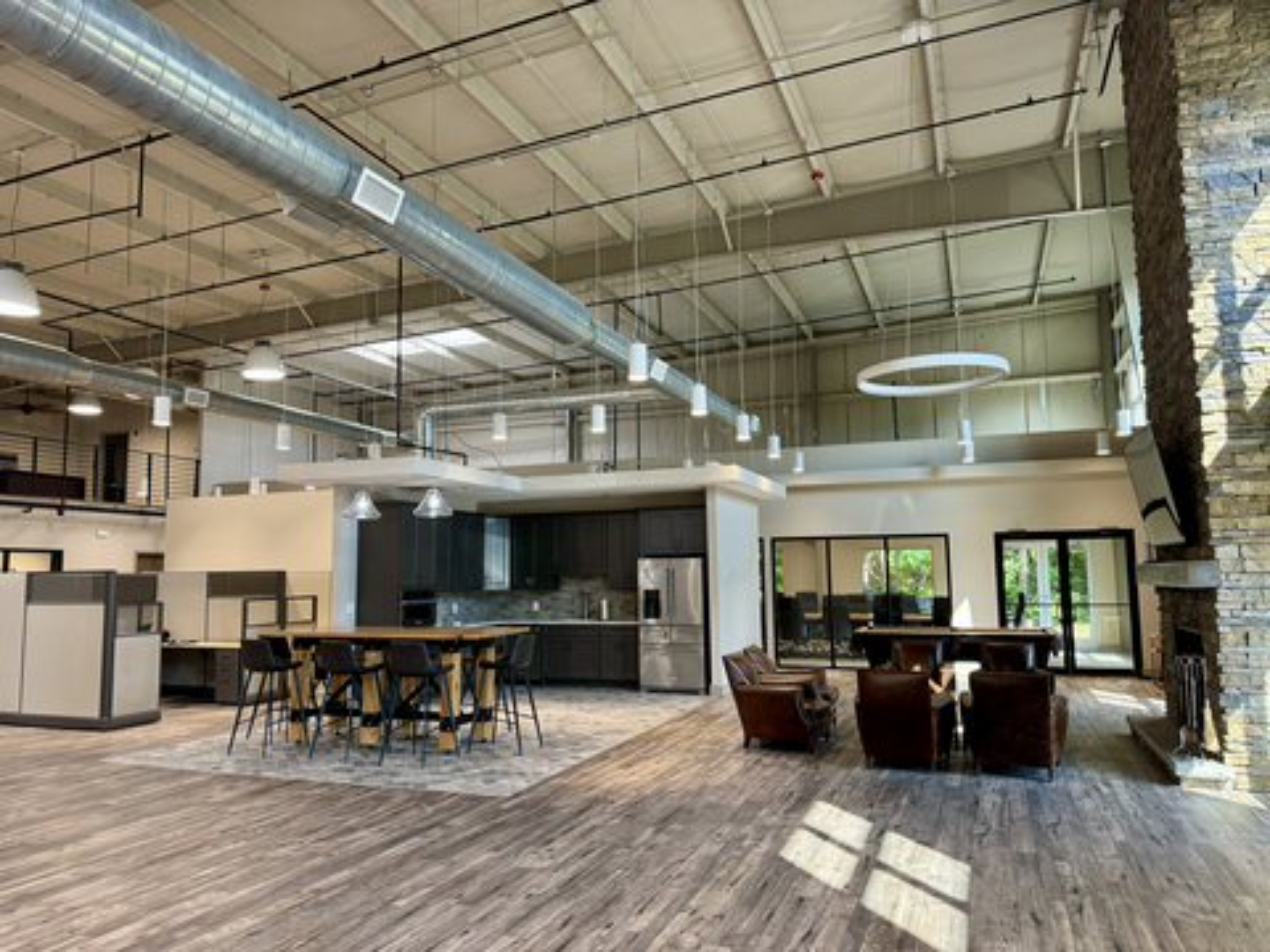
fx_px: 881
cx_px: 635
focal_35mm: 24
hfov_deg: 71.6
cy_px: 476
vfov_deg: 56.8
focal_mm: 6.76
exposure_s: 1/120
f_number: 1.78
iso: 200
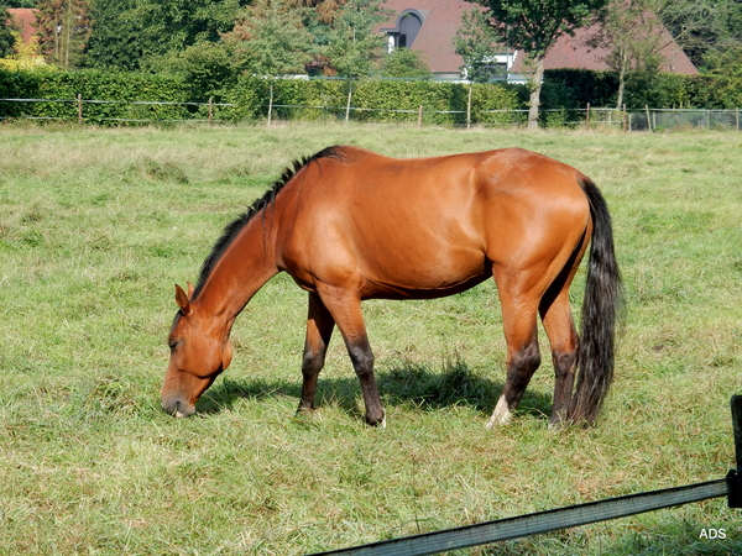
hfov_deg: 14.2
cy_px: 278
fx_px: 2979
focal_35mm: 139
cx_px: 371
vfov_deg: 10.7
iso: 125
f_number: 6
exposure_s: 1/200
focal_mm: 24.7
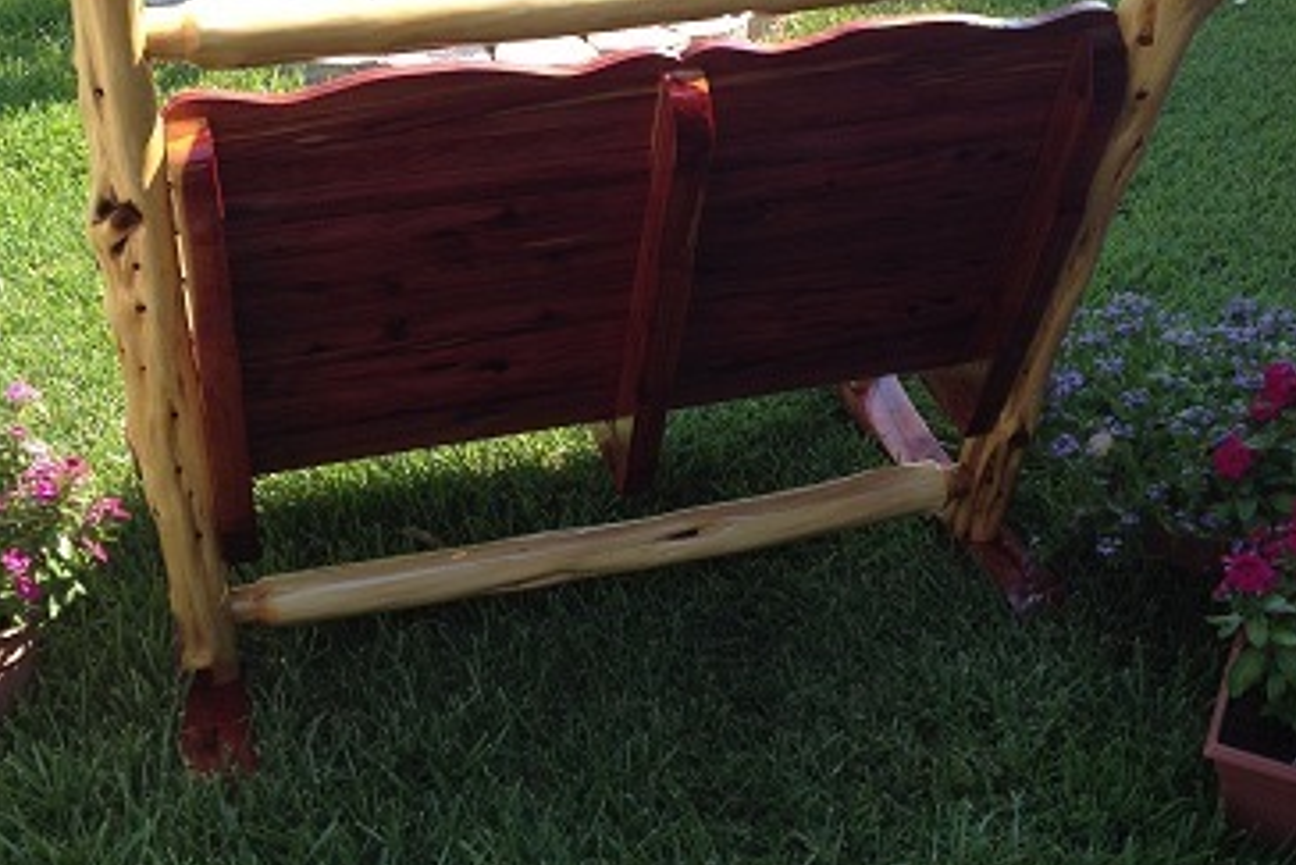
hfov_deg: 40.3
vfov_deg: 27.4
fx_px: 1765
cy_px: 303
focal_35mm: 49
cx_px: 652
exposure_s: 1/341
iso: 64
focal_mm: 4.28
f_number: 2.4
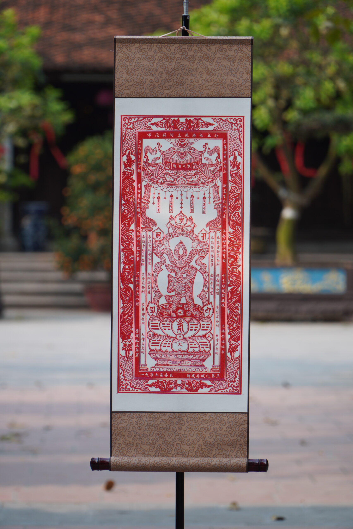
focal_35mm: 158
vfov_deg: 13.0
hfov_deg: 8.7
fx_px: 2316
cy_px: 264
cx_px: 176
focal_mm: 105
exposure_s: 1/250
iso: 100
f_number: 4
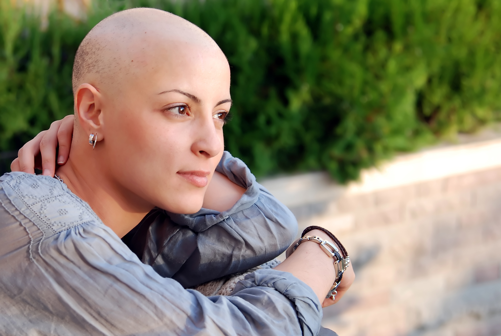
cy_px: 168
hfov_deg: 28.0
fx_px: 1003
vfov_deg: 19.0
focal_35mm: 72
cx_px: 250
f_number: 4.5
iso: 100
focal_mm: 48
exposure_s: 1/80
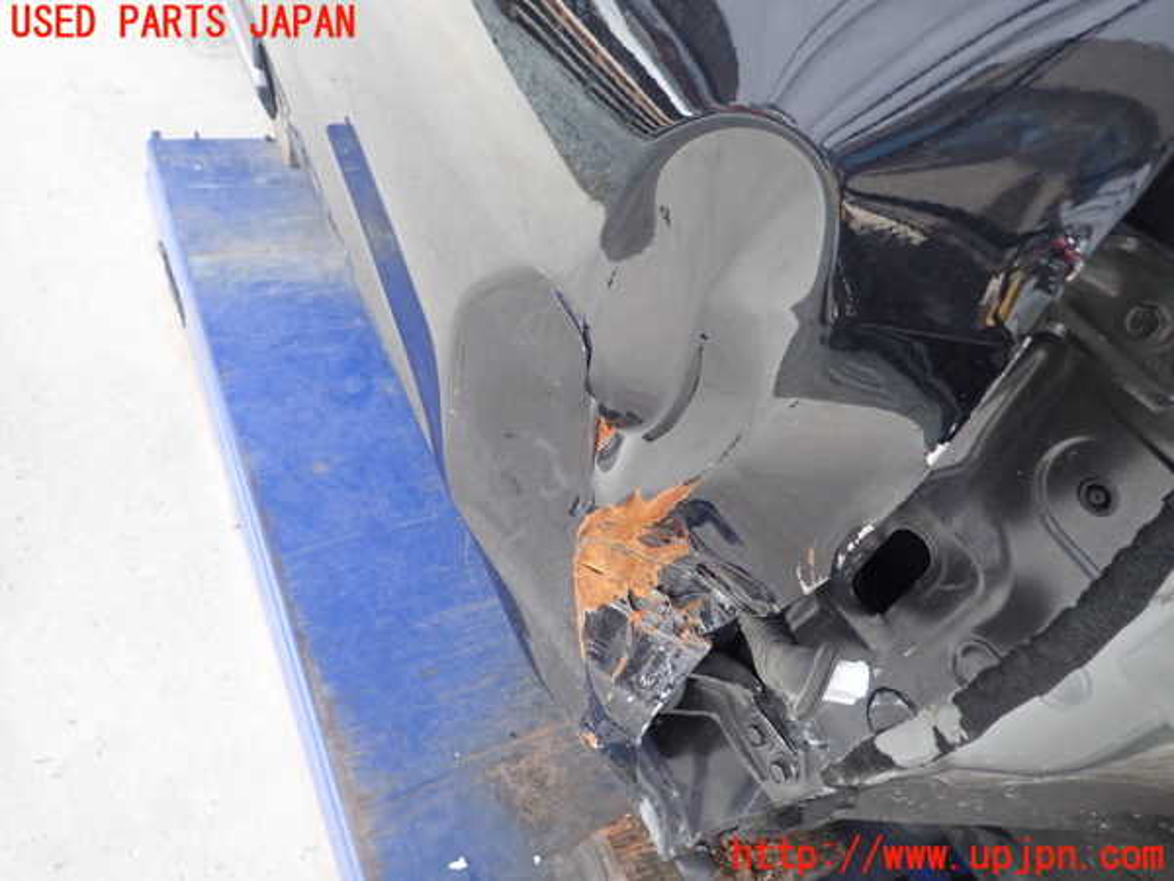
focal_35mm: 25
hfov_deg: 69.4
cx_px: 587
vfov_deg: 54.9
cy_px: 440
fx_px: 848
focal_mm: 4.5
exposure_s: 1/30
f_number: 2
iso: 500
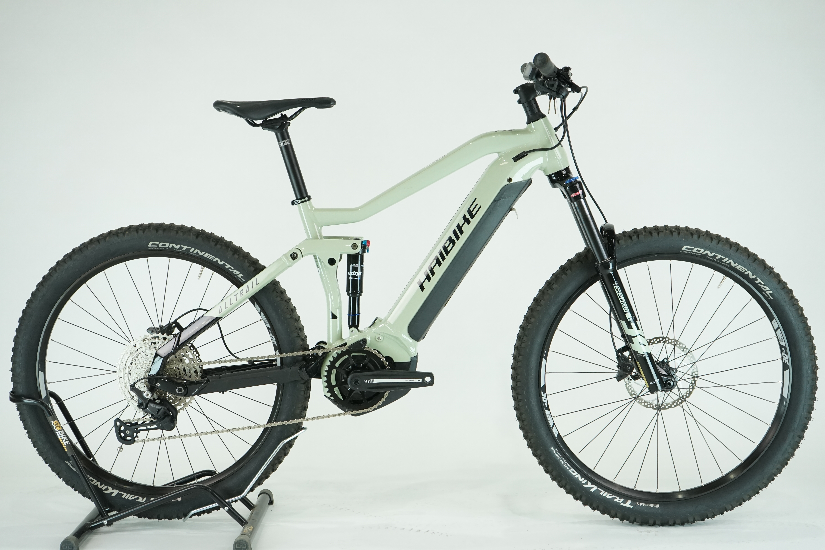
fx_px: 1260
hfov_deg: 36.2
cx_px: 412
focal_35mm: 55
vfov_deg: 24.6
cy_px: 275
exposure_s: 1/200
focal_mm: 55
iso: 1600
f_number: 6.3
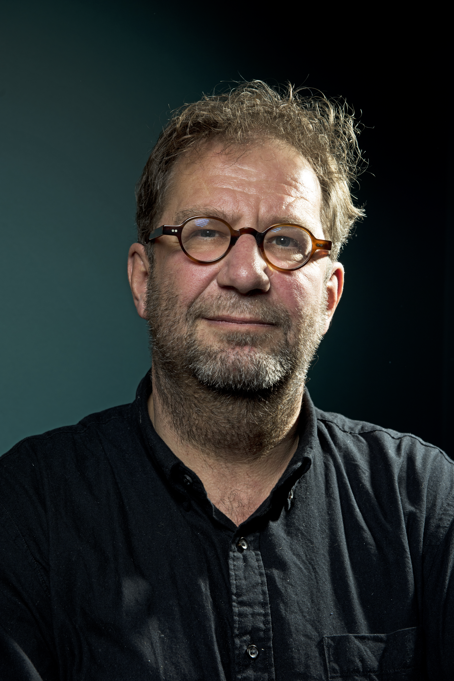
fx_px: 1323
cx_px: 227
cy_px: 340
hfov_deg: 19.5
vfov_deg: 28.8
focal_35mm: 70
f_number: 9
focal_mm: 70
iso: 160
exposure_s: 1/160
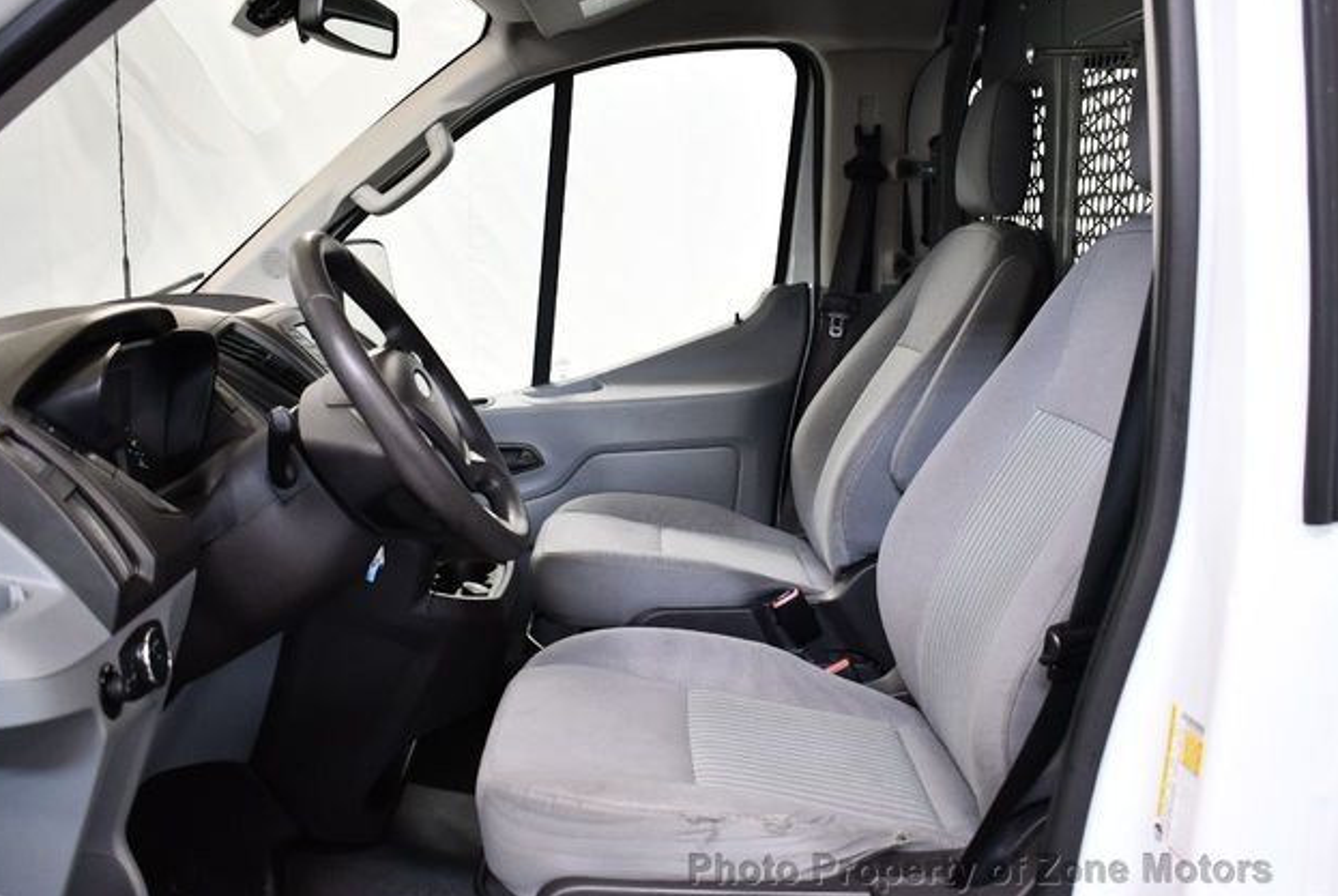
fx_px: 1377
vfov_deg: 36.0
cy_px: 450
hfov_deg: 51.8
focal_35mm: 37
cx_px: 657
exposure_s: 1/125
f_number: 3.5
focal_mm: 18
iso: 1400
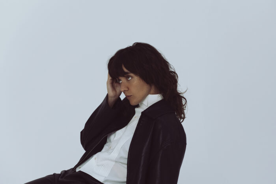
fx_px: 1150
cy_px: 92
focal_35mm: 150
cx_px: 138
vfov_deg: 9.2
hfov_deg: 13.7
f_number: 8
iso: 3200
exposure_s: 1/200
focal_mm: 150
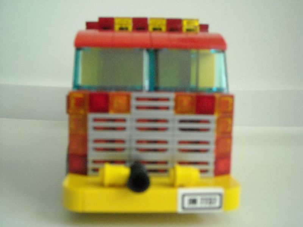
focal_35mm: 44
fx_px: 385
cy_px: 114
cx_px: 152
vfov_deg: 32.9
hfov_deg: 42.9
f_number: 3.1
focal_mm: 7.1
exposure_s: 1/8
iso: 733
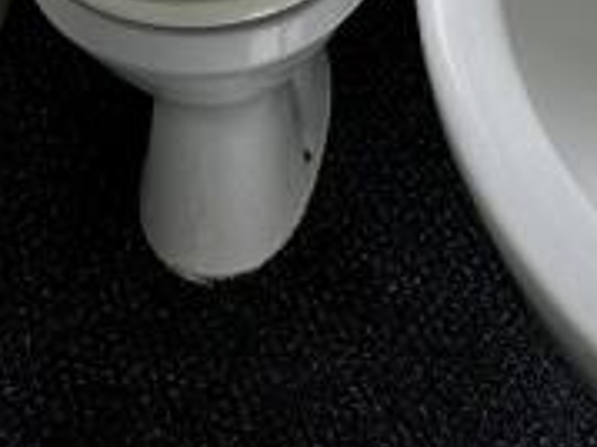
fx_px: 1379
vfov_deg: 14.1
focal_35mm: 80
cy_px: -550
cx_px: 207
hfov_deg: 24.3
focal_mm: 2.22
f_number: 2.2
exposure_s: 1/122
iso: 40
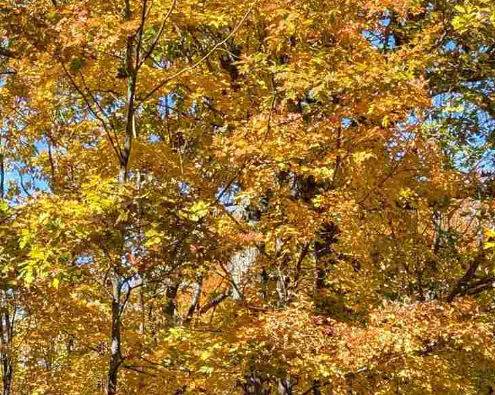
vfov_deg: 14.9
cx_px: -52
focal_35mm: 98
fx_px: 1435
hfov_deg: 18.8
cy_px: 541
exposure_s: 1/384
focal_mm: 6.9
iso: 19
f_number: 1.68
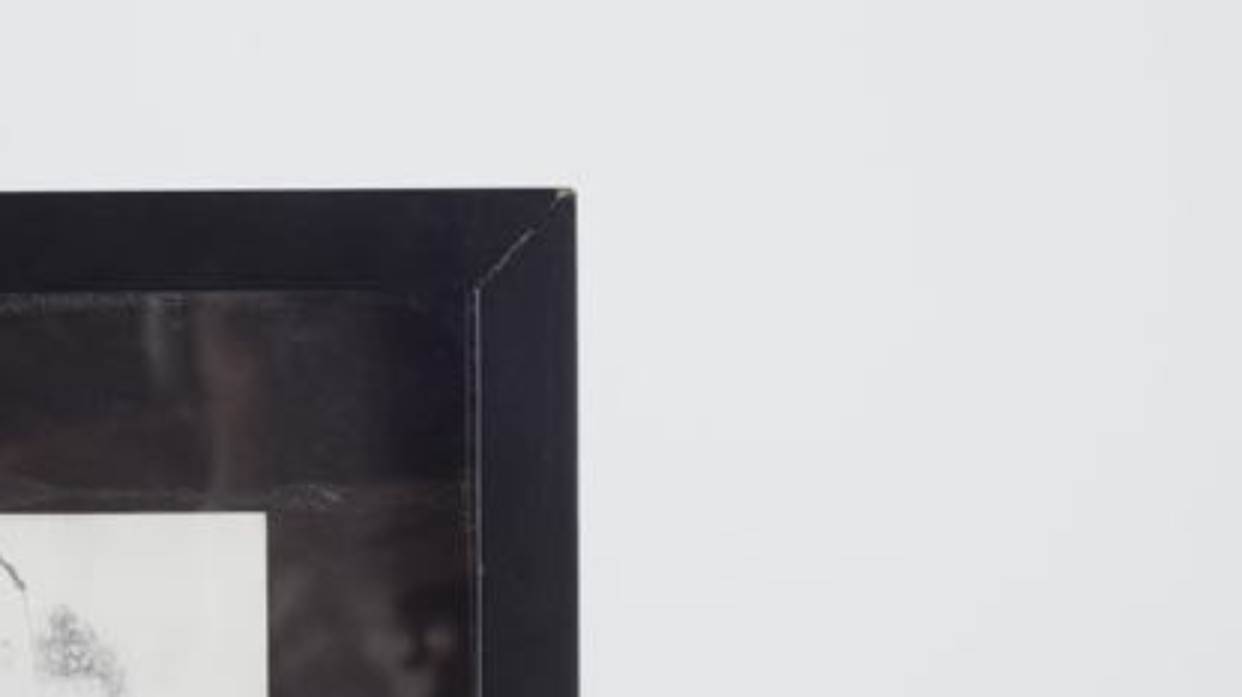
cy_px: 257
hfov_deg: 17.7
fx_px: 3983
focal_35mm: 121
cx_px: 524
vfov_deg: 10.0
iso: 100
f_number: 6.3
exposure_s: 1/125
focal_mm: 50
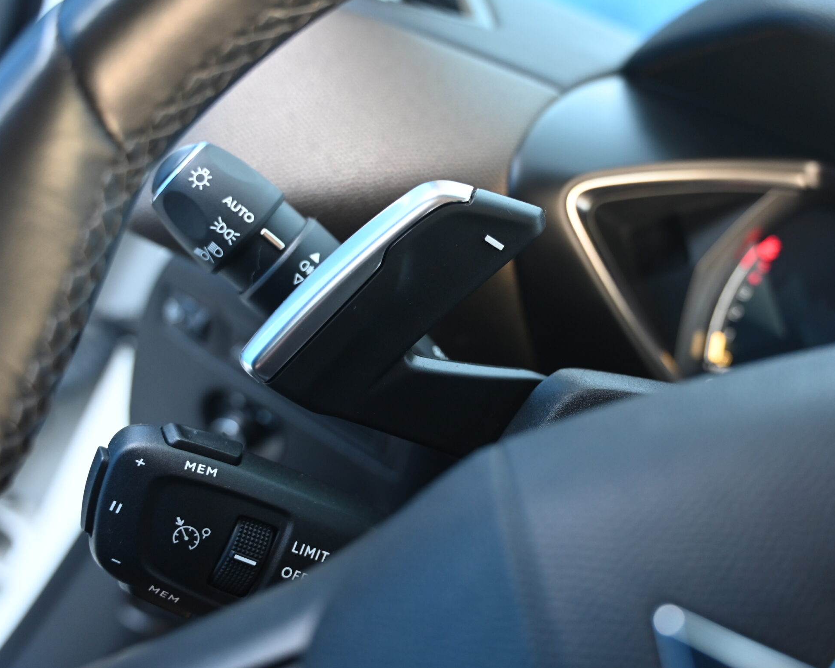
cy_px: 351
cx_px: 468
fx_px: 1029
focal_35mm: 42
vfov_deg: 36.0
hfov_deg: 44.1
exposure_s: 1/125
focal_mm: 33.5
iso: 1800
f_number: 4
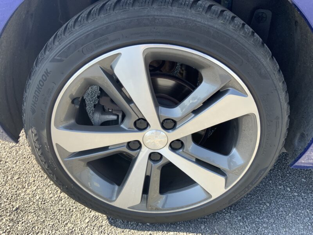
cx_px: 156
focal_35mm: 29
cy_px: 118
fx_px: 262
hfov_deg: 61.7
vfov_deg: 48.2
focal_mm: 3
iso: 16
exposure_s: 1/226
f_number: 1.8
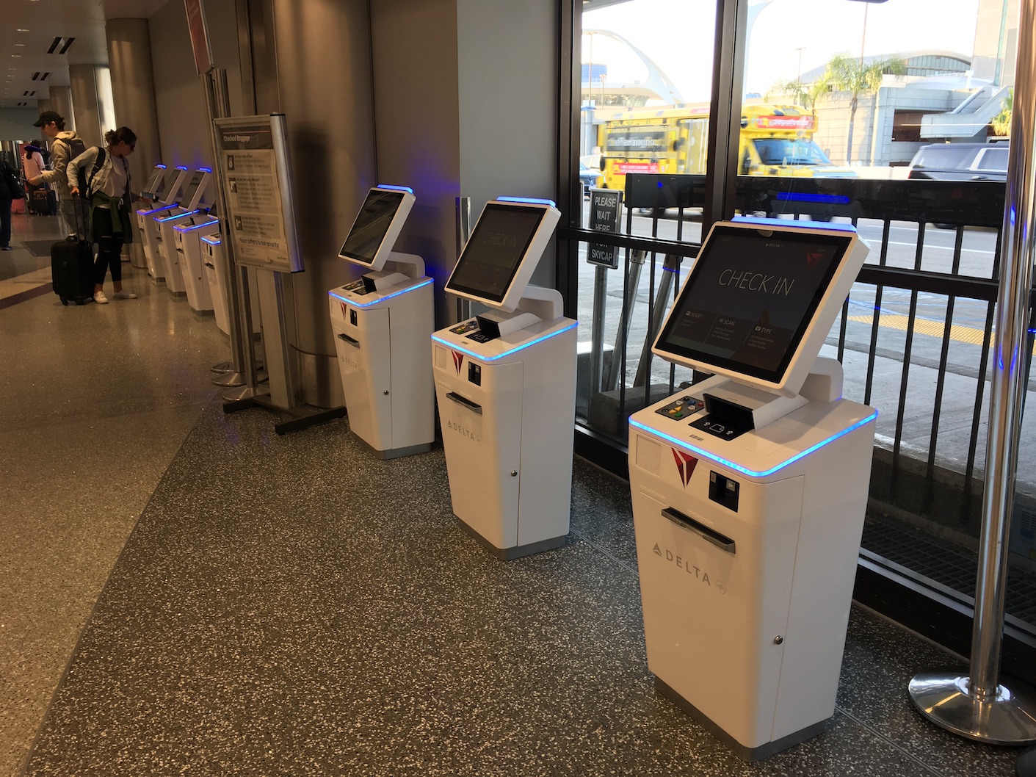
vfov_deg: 48.2
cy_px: 388
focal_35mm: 29
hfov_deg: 61.7
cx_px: 518
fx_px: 868
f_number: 2.2
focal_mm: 4.15
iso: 25
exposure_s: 1/40
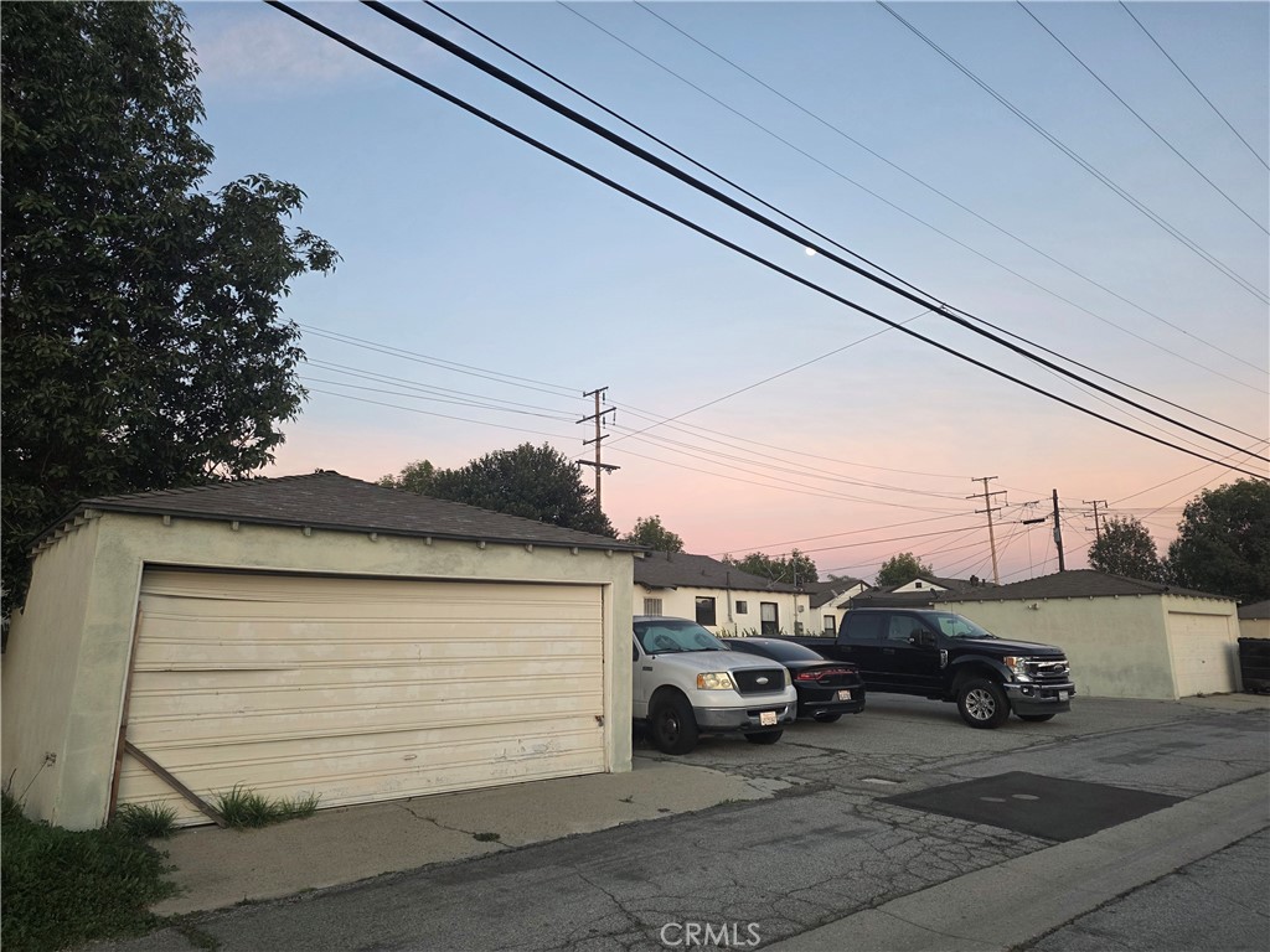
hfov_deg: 73.9
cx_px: 635
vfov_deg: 58.9
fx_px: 844
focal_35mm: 23
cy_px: 476
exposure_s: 1/180
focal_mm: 6.3
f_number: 1.7
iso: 160
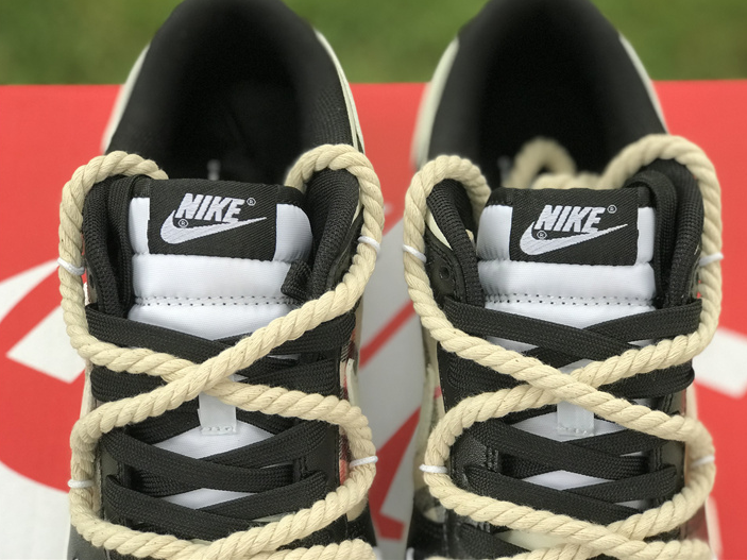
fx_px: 1295
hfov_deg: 32.2
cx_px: 388
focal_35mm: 60
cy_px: 266
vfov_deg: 24.4
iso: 64
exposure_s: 1/50
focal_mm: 6.6
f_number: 2.8
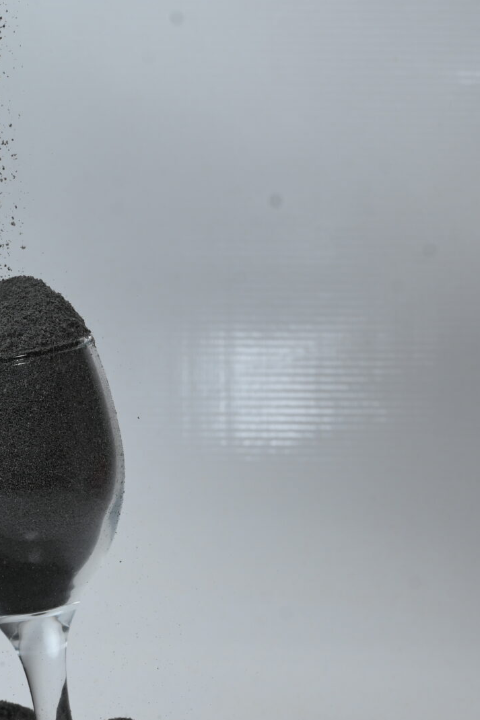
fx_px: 2201
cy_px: 453
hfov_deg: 12.3
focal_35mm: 110
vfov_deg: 18.6
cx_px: -36
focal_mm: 46
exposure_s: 1/125
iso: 100
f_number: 9
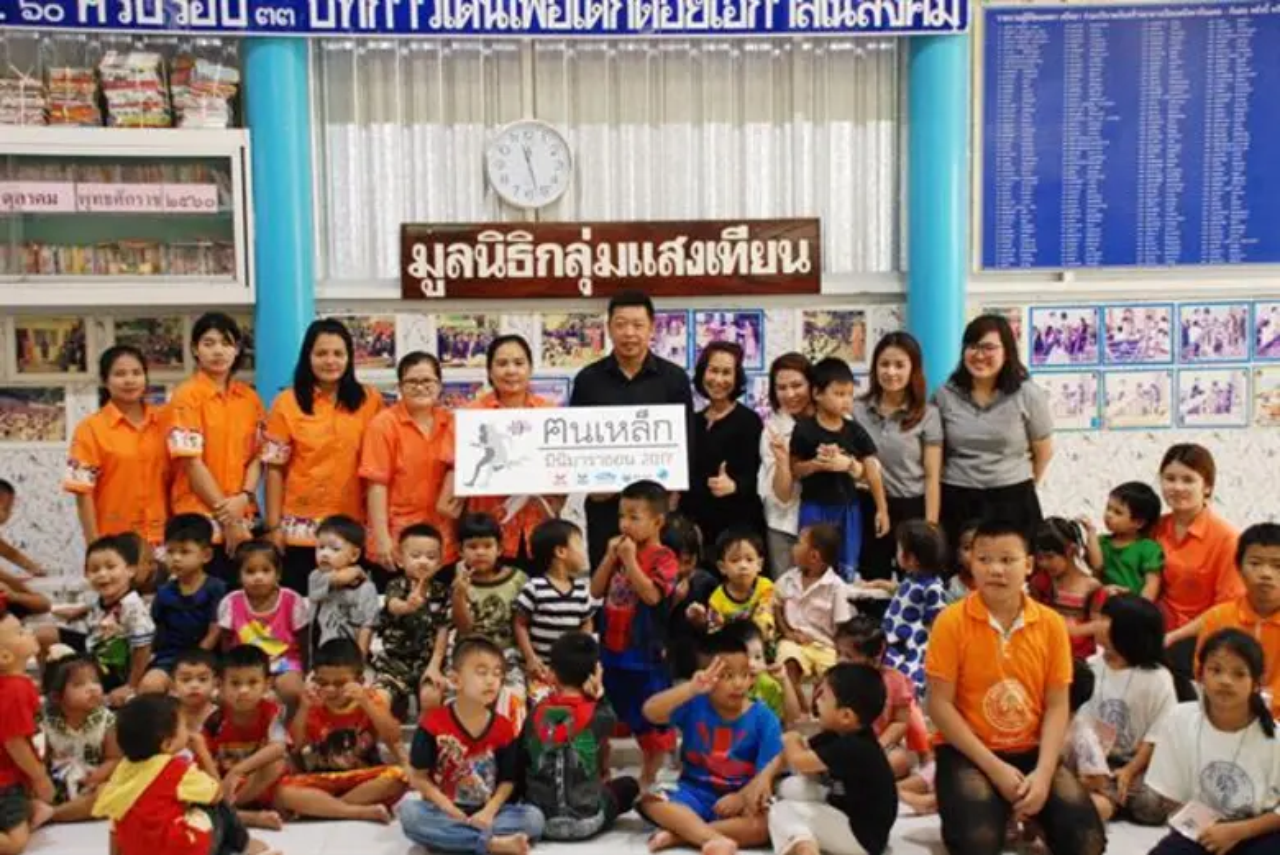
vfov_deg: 28.1
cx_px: 640
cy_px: 428
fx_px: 1708
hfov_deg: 41.1
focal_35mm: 48
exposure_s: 1/50
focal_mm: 32
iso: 1000
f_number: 4.2
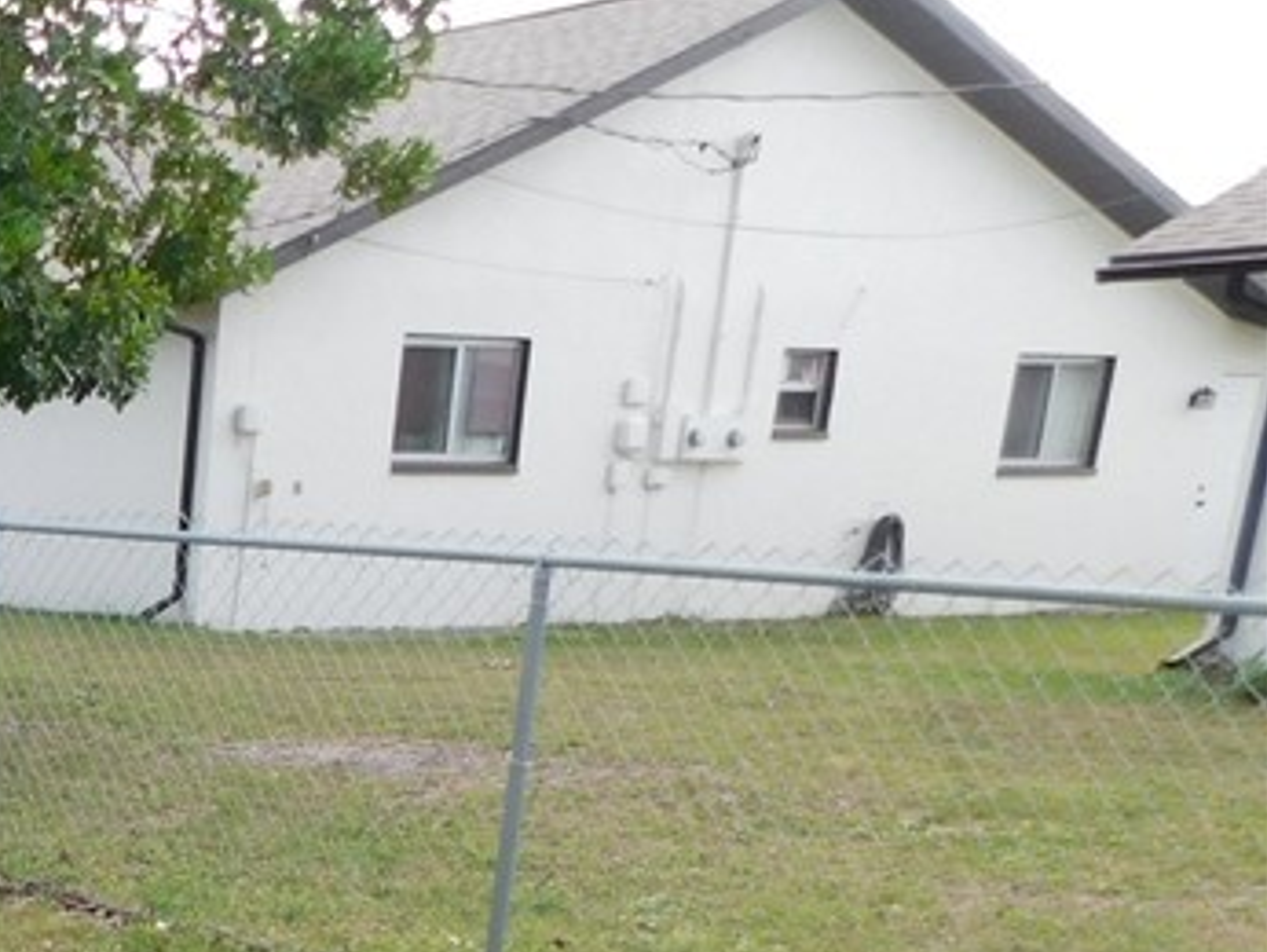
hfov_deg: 23.3
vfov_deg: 20.0
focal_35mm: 68
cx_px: -604
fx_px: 2491
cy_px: 1201
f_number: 3
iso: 125
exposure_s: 1/640
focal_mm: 4
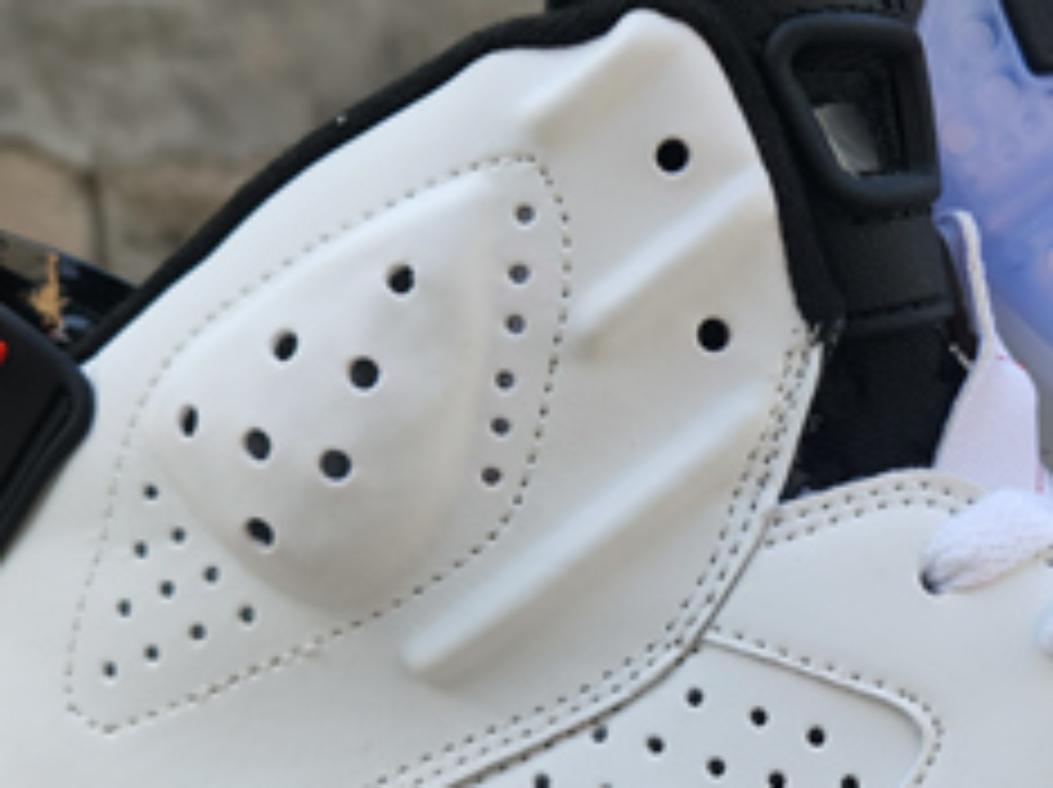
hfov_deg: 29.2
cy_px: 511
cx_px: 922
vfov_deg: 22.8
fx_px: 1945
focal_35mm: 64
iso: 20
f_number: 1.8
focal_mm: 5.4
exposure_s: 1/139
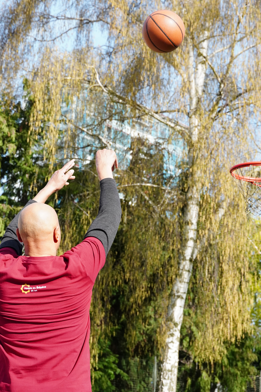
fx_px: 930
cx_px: 130
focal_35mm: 86
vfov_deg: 23.8
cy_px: 196
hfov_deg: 16.0
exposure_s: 1/2000
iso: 1600
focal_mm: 57
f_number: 6.3
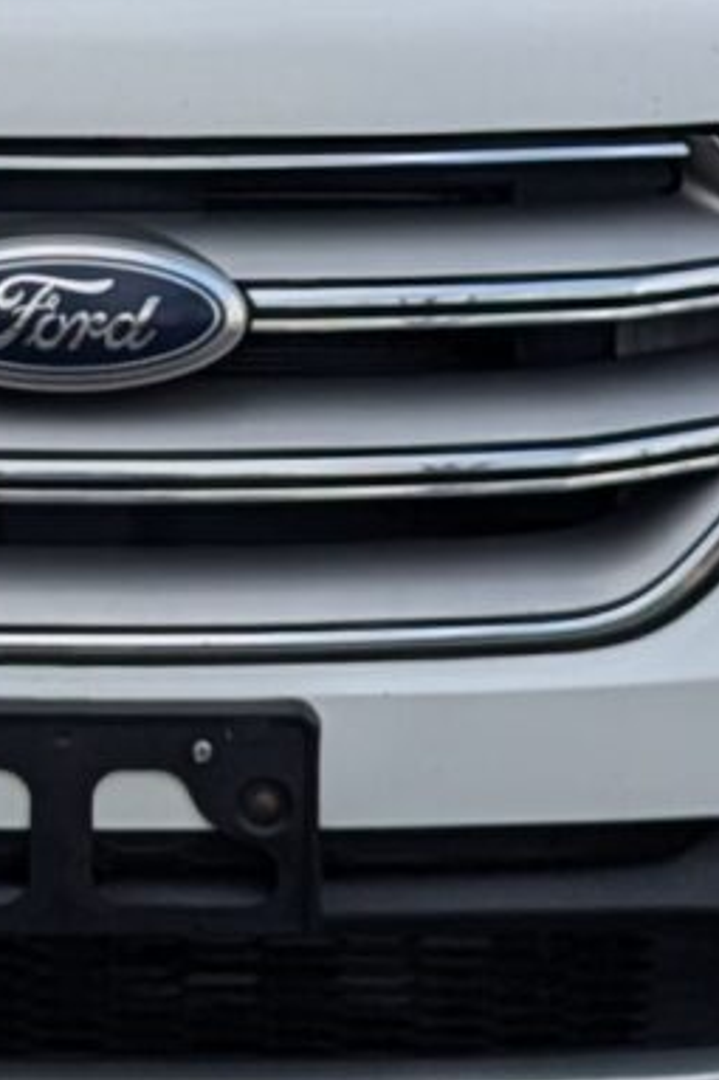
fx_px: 5007
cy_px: 130
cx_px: -37
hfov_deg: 8.2
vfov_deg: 12.2
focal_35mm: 167
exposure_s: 1/1011
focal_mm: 6.81
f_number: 1.85
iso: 47
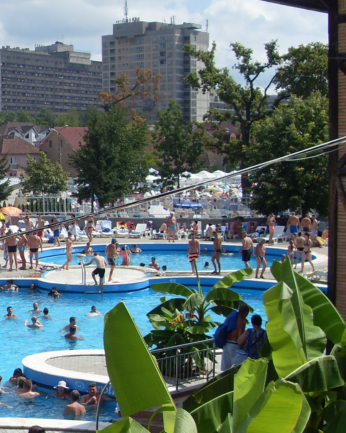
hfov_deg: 20.0
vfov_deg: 25.7
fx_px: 947
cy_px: 252
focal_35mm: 74
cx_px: -4
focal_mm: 6.3
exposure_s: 1/350
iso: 80
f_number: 7
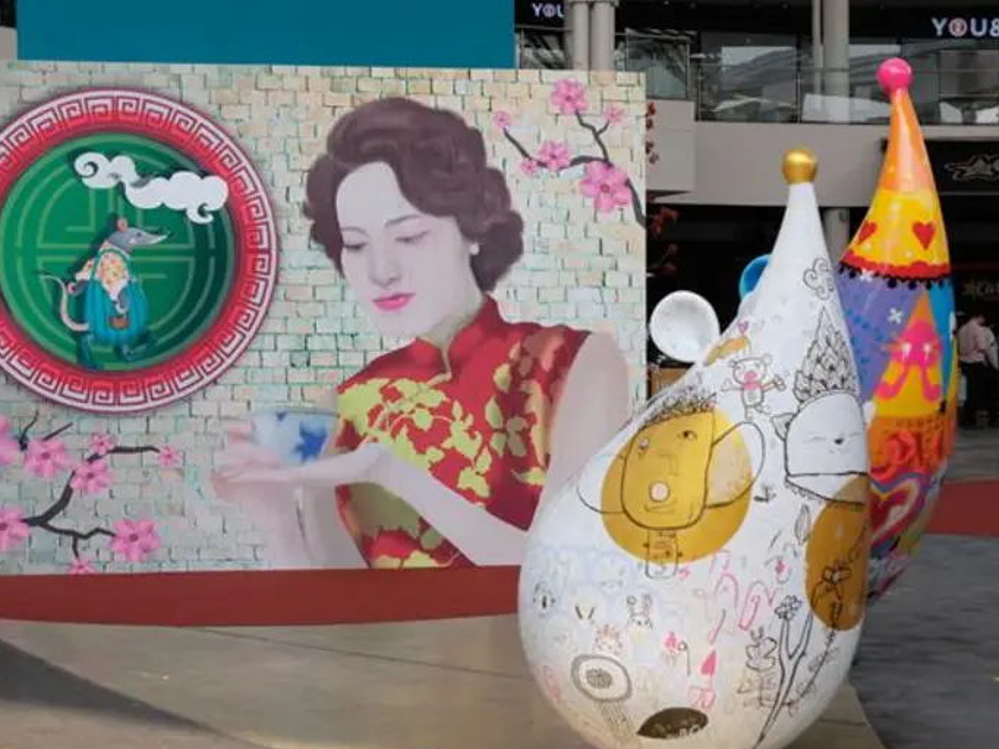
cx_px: 495
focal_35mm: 66
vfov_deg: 22.2
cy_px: 378
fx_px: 1904
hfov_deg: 29.4
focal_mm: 40.2
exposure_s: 1/400
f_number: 7.1
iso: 400
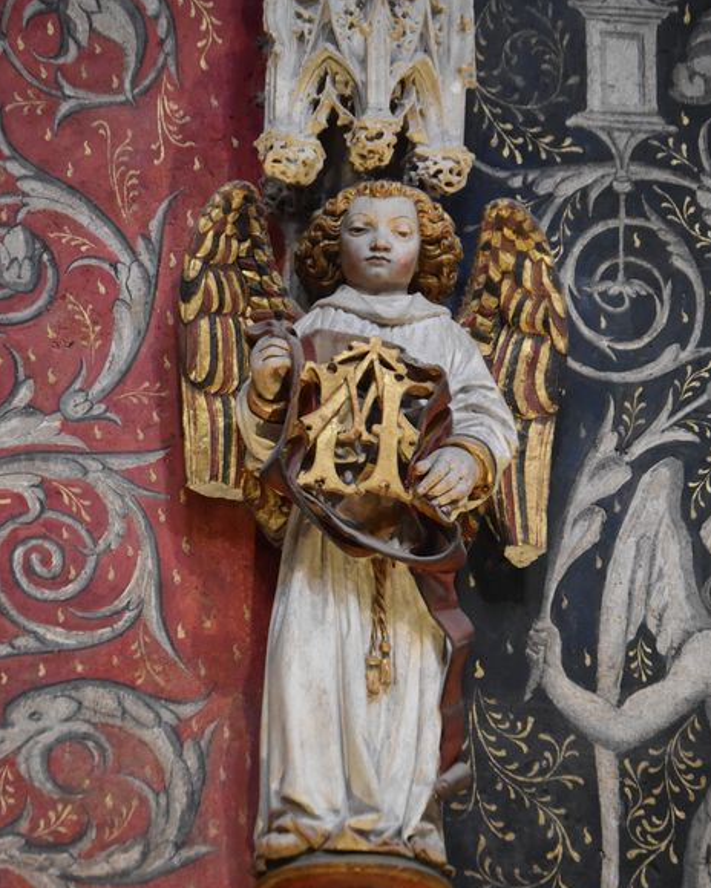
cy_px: 481
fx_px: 4250
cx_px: 356
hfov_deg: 9.6
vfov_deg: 11.9
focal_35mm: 162
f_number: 4.5
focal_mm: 95
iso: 5000
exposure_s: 1/125
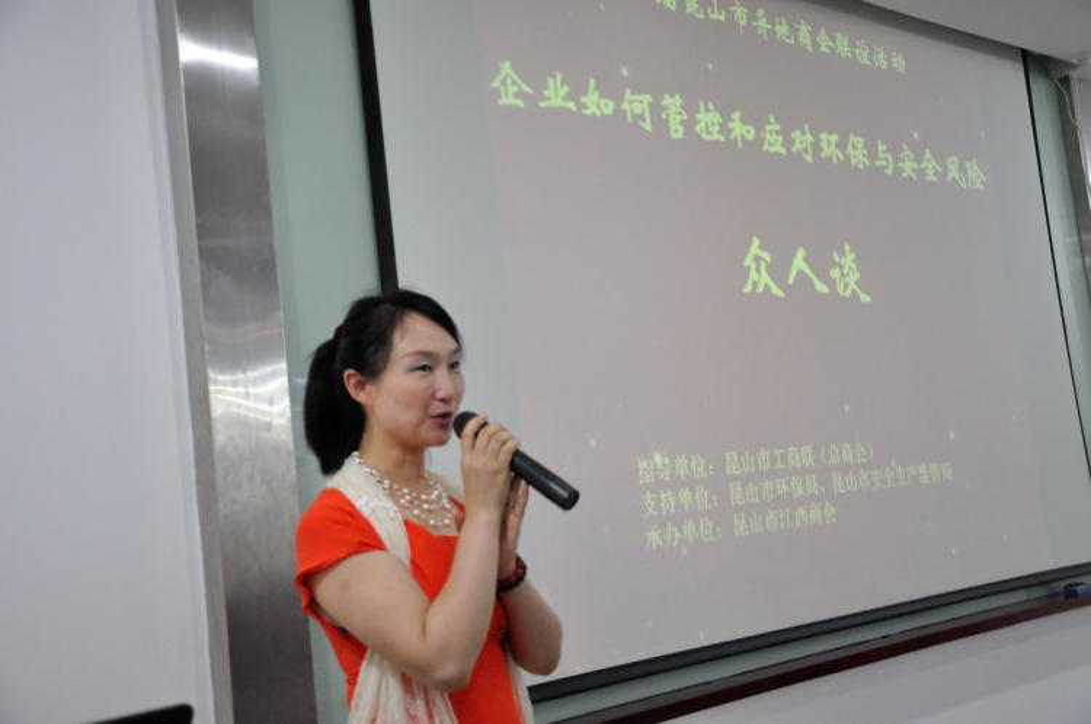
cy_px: 362
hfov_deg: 46.5
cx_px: 546
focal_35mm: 42
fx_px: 1271
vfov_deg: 31.8
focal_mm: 28
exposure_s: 1/40
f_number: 4.5
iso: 2000
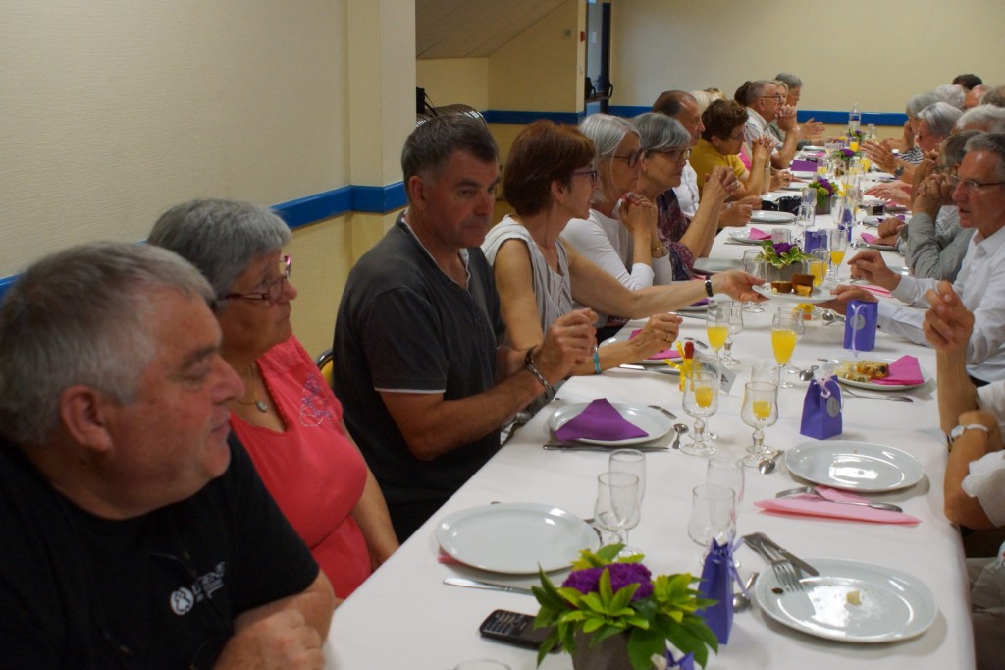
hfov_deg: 46.4
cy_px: 335
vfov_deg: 31.9
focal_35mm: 42
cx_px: 502
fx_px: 1172
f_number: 4.5
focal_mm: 28
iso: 1600
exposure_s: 1/100
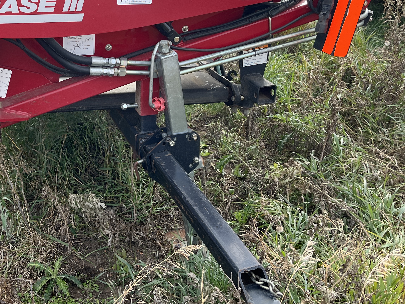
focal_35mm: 46
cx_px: 76
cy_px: 118
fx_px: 538
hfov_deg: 39.5
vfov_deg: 31.4
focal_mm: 5.1
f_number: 1.6
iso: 50
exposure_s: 1/473
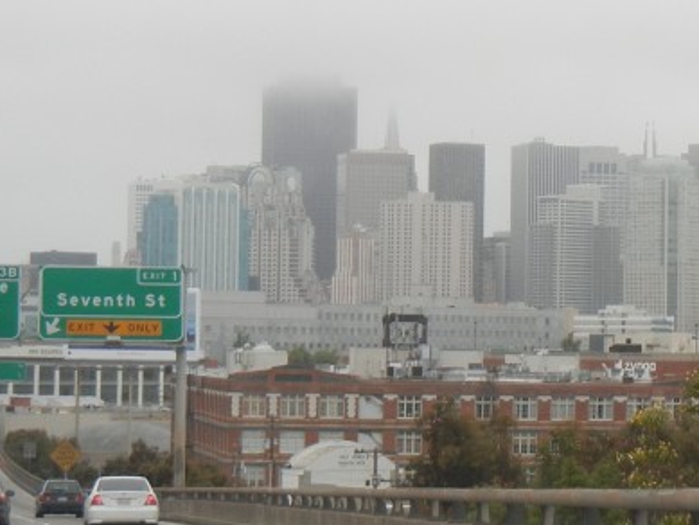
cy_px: 135
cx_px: 620
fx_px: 3616
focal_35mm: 179
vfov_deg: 8.3
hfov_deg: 11.0
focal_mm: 12.2
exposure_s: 1/316
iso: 160
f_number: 4.1
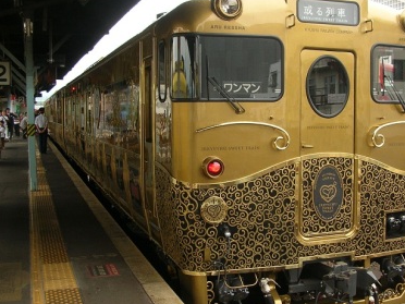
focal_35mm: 47
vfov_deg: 30.9
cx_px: 253
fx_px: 550
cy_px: 148
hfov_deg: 40.2
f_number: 2.8
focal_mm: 5.8
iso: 50
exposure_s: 1/140
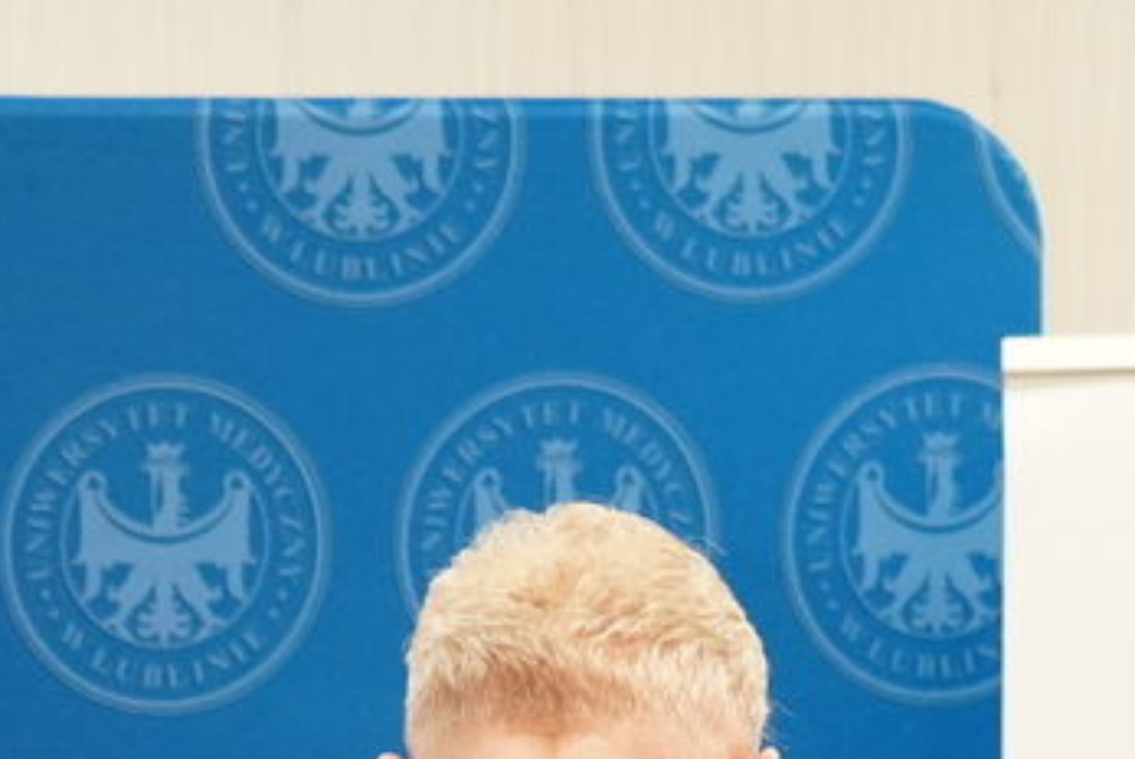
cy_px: 1593
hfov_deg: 10.0
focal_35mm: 203
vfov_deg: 6.5
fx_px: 6405
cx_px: -288
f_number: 4
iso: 6400
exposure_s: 1/160
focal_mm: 47
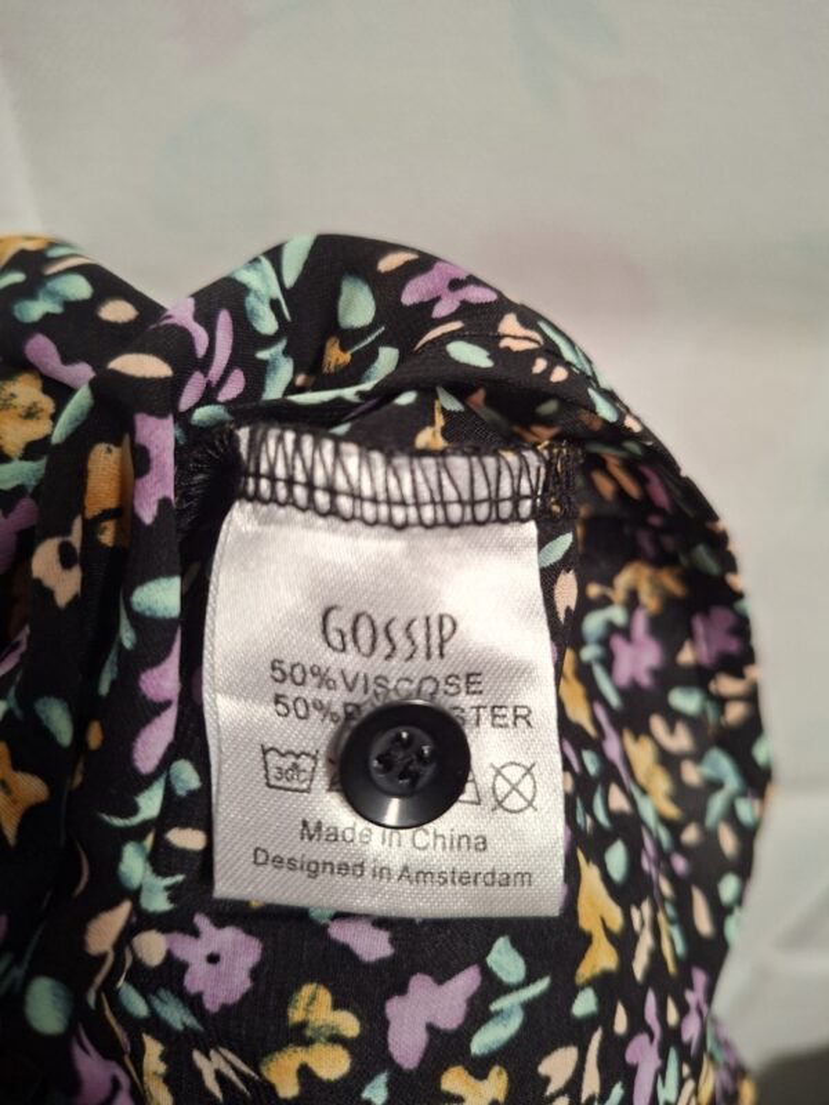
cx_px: 414
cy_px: 552
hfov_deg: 58.9
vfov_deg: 73.9
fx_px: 734
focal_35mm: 23
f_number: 1.8
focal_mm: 5.54
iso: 200
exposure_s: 1/50
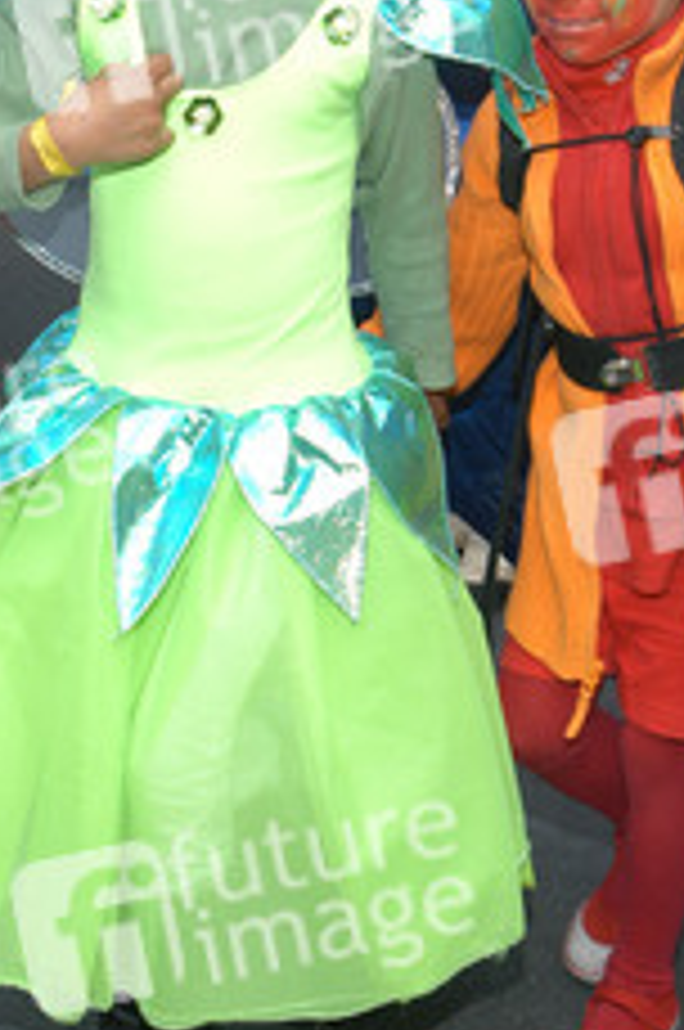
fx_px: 2401
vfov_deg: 23.9
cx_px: 374
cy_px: 234
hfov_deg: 16.2
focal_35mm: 84
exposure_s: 1/160
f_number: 9
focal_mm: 32
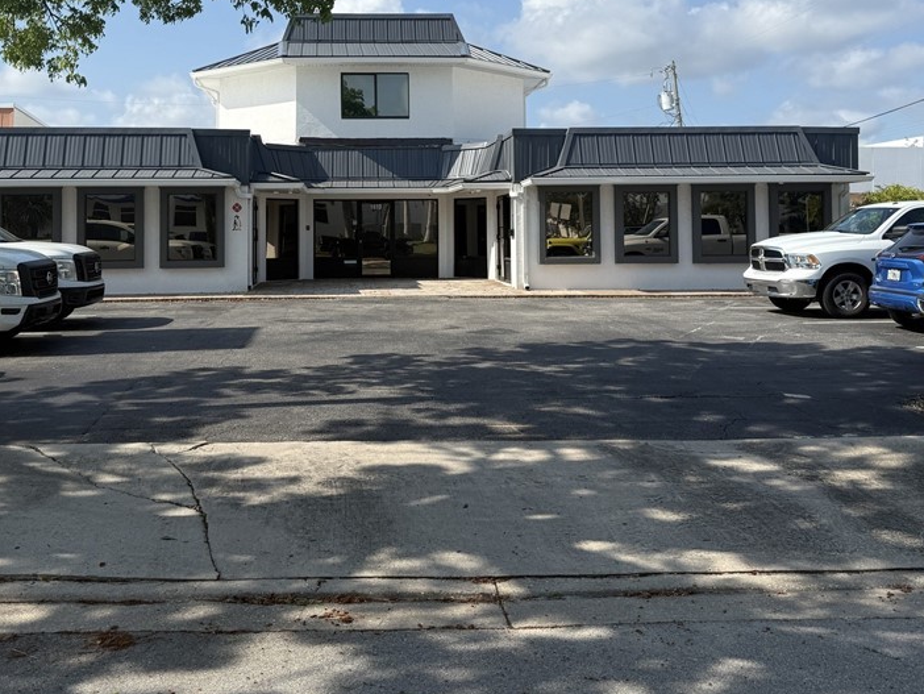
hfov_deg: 52.4
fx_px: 935
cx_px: 398
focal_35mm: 35
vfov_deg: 39.9
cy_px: 201
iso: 80
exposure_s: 1/4405
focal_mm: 6.76
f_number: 1.78
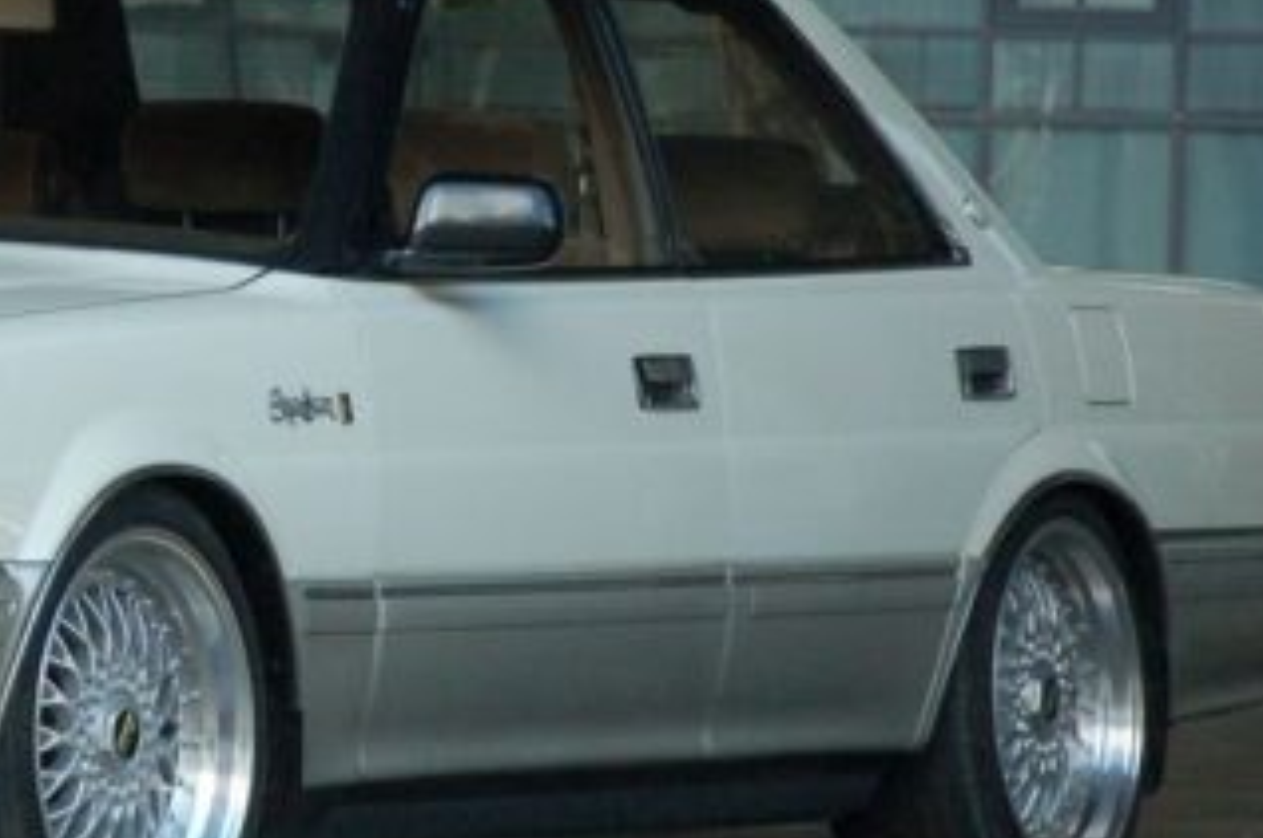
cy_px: 437
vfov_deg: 3.8
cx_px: 0
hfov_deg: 5.7
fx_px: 12660
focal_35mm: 361
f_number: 5.6
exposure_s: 1/250
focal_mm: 85
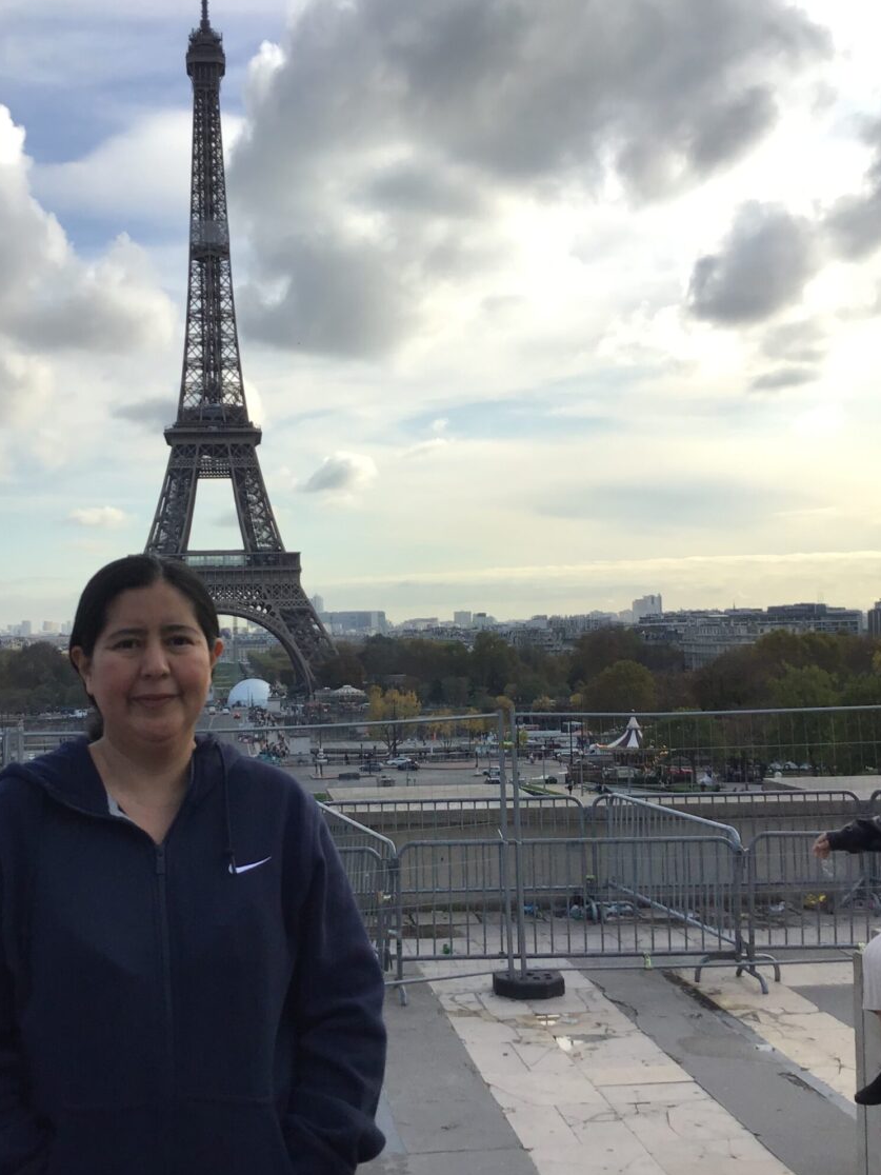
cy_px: 605
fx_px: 1357
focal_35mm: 40
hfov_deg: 35.7
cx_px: 326
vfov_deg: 46.8
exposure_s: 1/895
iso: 25
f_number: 2.4
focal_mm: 3.3
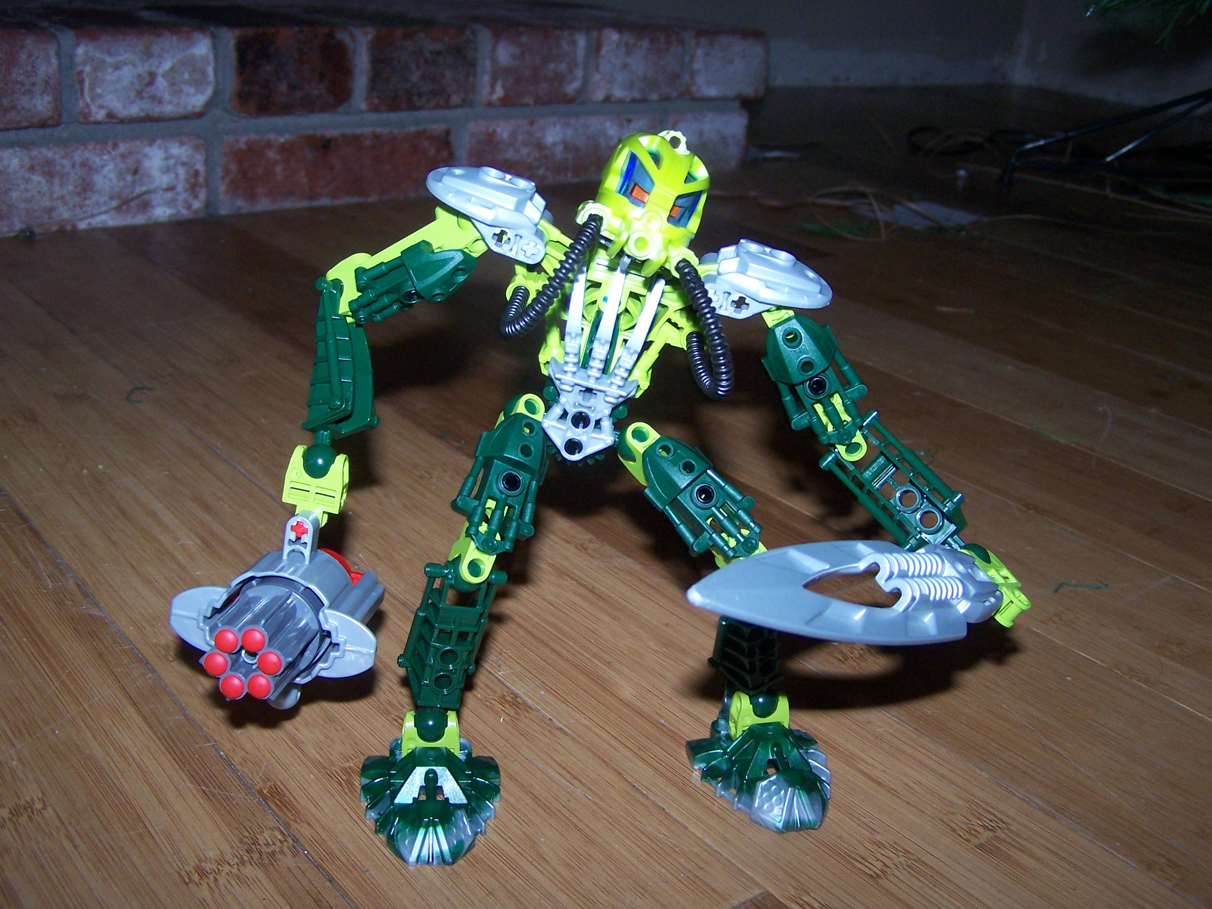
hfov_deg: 49.0
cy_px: 454
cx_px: 606
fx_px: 1330
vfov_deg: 37.7
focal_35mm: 38
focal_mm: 6.3
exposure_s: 1/60
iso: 140
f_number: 2.8
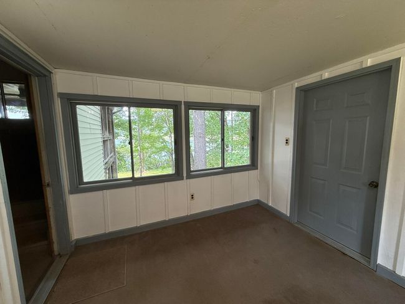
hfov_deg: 102.0
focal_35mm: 14
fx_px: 164
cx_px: 202
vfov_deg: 85.7
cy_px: 152
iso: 80
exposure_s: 1/120
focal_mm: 2.22
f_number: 2.2
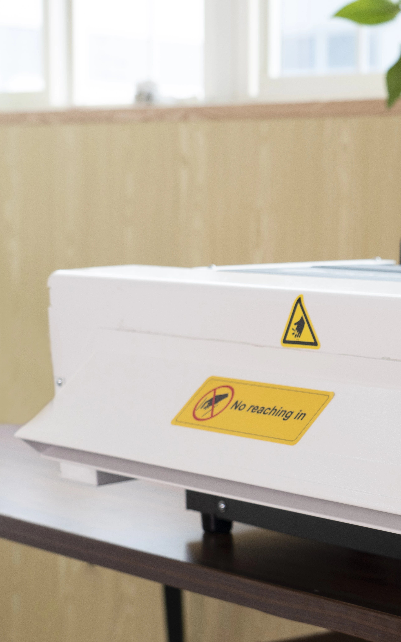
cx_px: 454
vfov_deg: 21.6
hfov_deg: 13.3
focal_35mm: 96
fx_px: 1678
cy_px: 383
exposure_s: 1/100
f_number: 5.6
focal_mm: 49
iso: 640
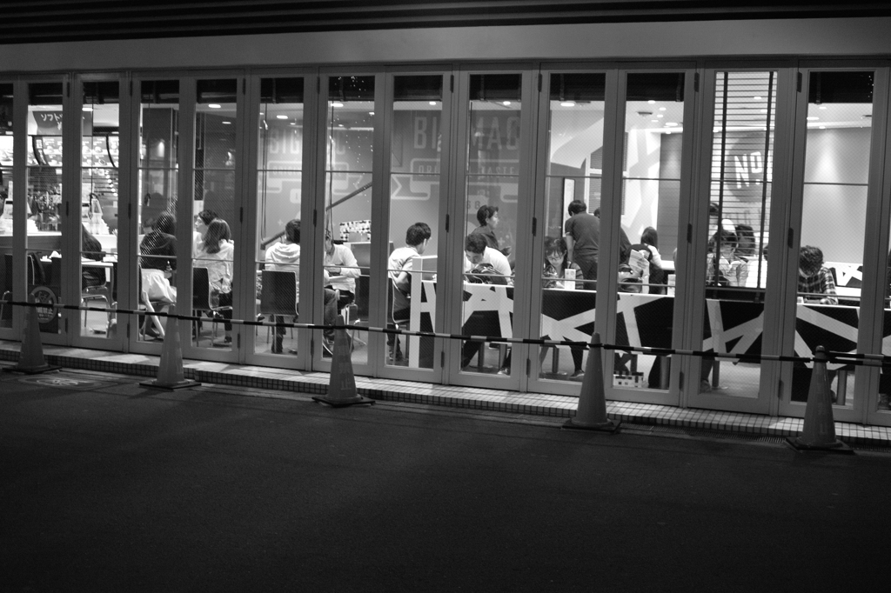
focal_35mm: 41
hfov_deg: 47.4
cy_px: 296
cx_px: 446
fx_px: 1014
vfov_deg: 32.6
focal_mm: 24.2
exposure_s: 1/30
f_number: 2.8
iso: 800
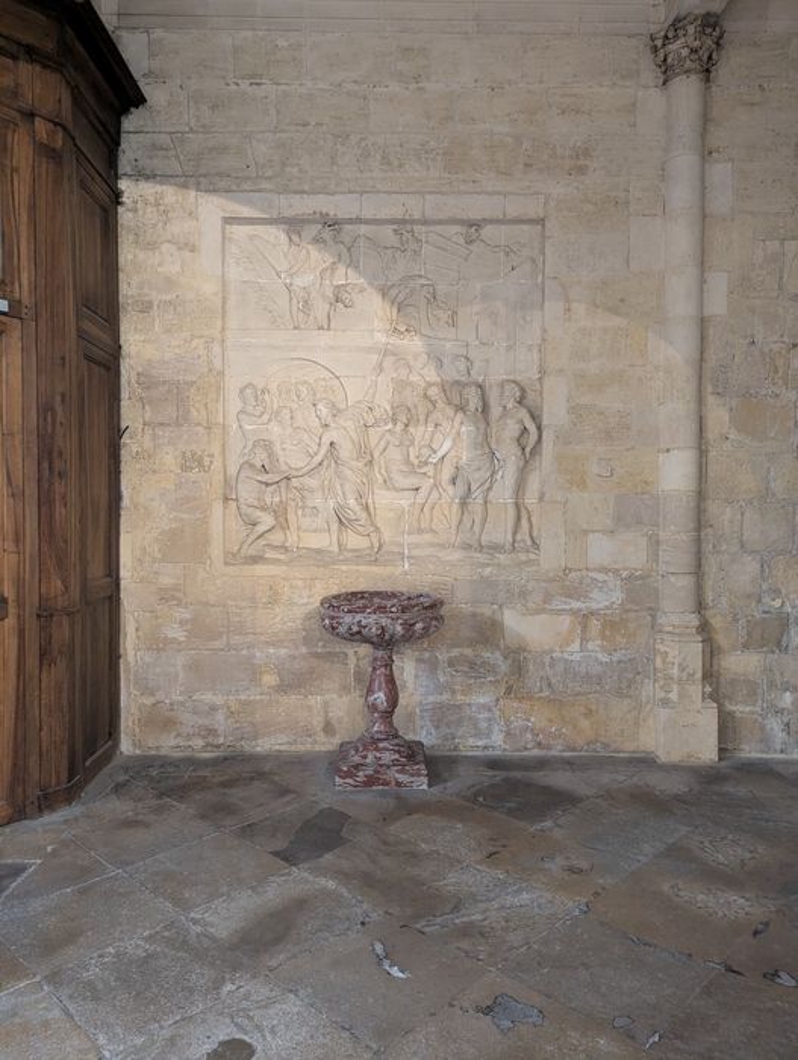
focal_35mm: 24
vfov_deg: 71.5
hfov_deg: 56.9
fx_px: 736
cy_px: 530
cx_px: 399
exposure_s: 1/33.3
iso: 2380
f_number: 1.85
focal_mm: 6.81
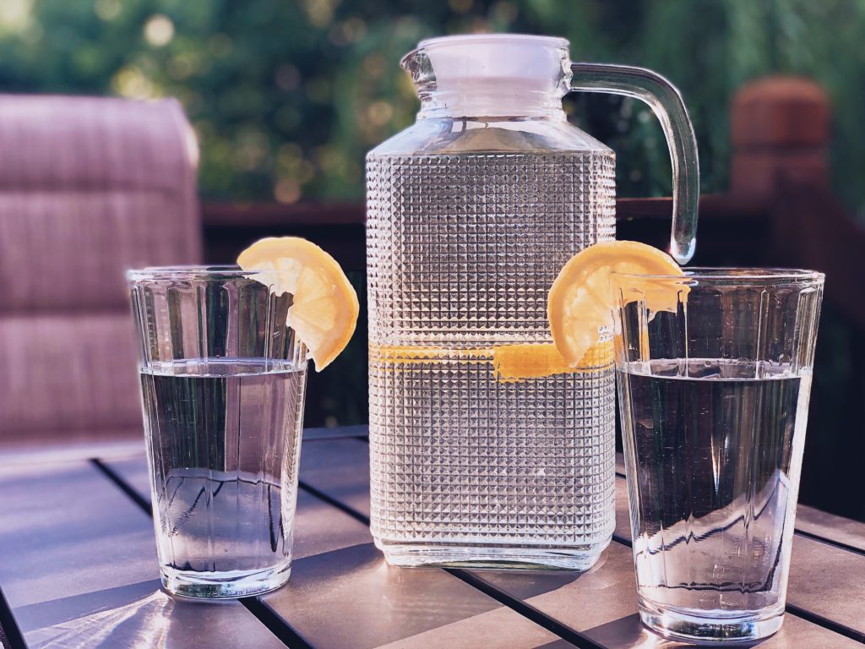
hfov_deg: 36.8
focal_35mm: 52
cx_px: 432
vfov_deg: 28.0
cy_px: 324
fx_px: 1299
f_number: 2.4
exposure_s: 1/140
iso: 16
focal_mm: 6
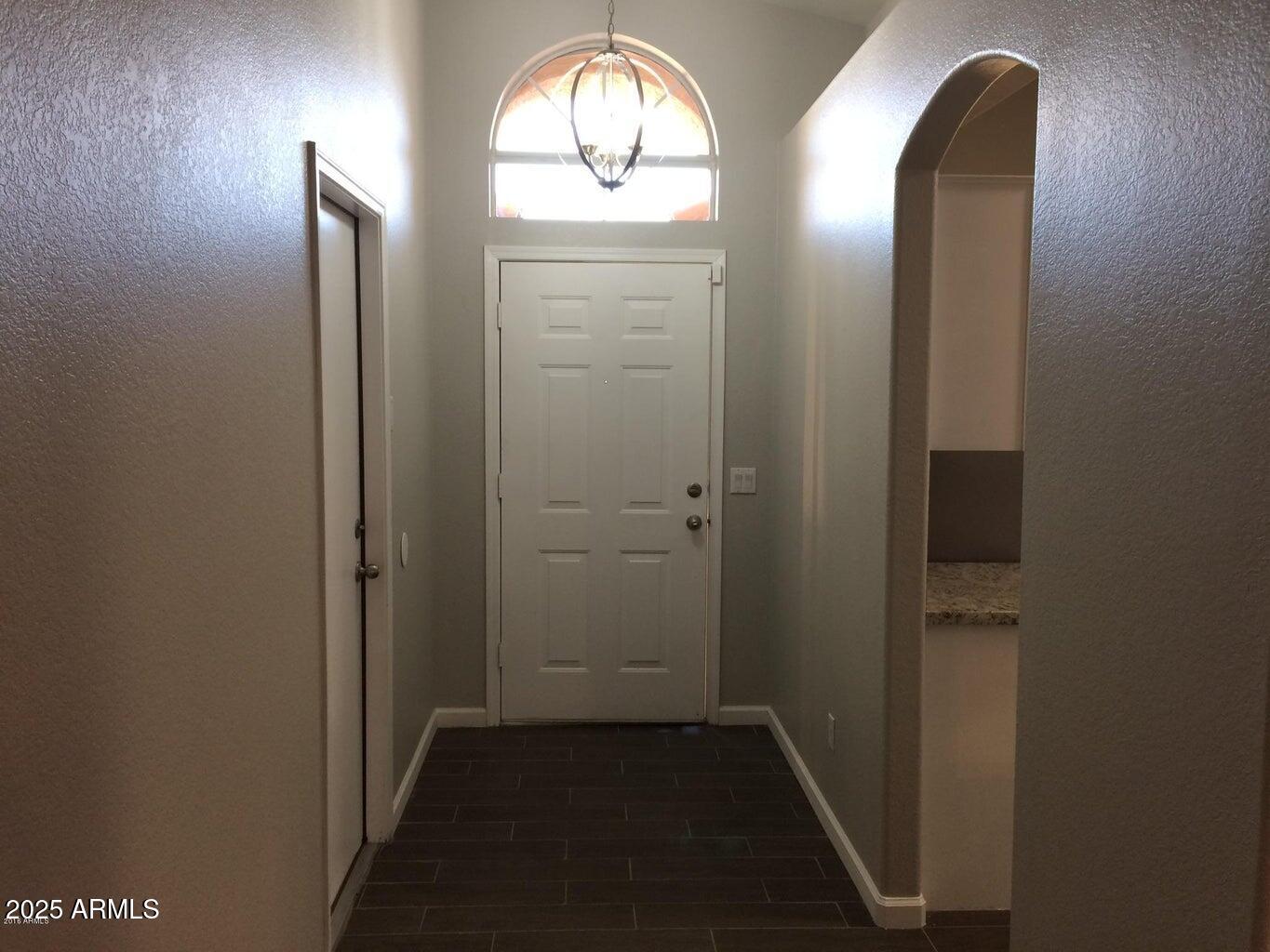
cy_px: 476
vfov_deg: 48.2
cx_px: 635
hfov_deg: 61.7
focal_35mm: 29
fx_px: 1064
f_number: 2.2
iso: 50
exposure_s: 1/30
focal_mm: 4.15
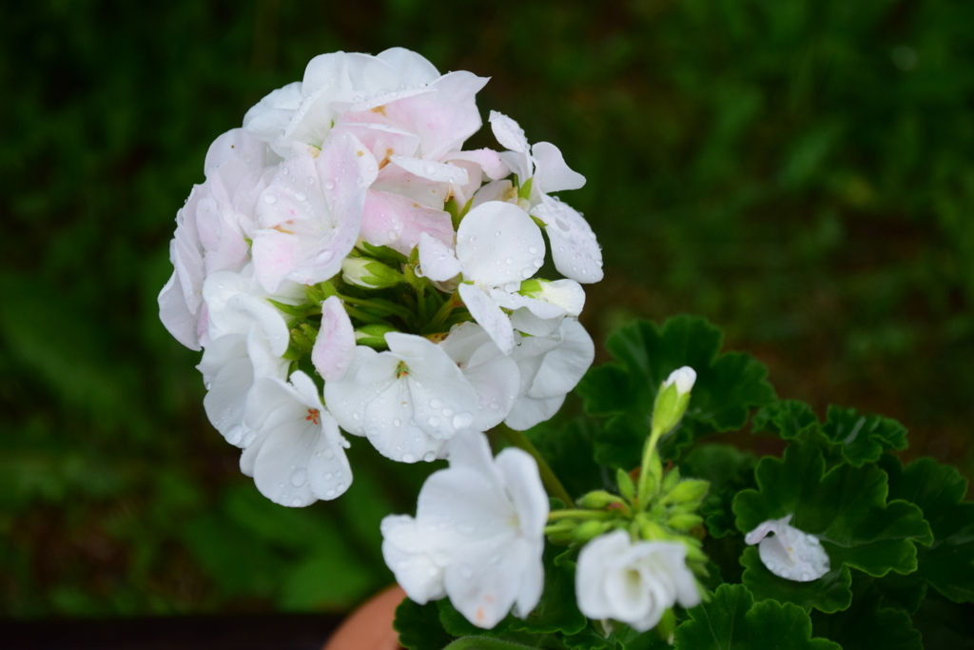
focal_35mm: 112
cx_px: 487
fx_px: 3044
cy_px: 325
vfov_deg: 12.2
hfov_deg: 18.2
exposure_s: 1/800
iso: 1000
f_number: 6.3
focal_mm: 75
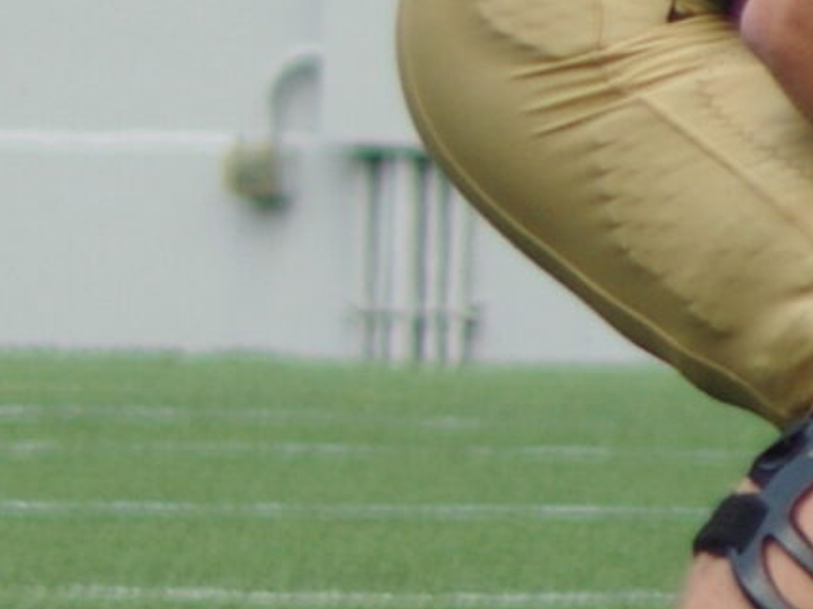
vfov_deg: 1.1
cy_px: -641
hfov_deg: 1.4
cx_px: -1424
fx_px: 32026
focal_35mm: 1364
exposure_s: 1/750
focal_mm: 158
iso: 400
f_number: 8
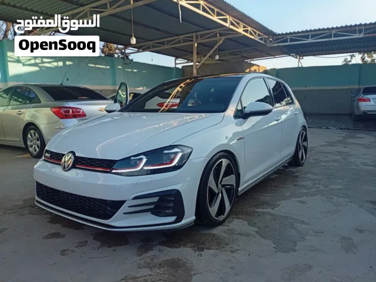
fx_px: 293
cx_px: 188
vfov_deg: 51.4
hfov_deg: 65.3
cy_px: 141
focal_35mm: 27
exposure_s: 1/284
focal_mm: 3.84
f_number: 1.8
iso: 50
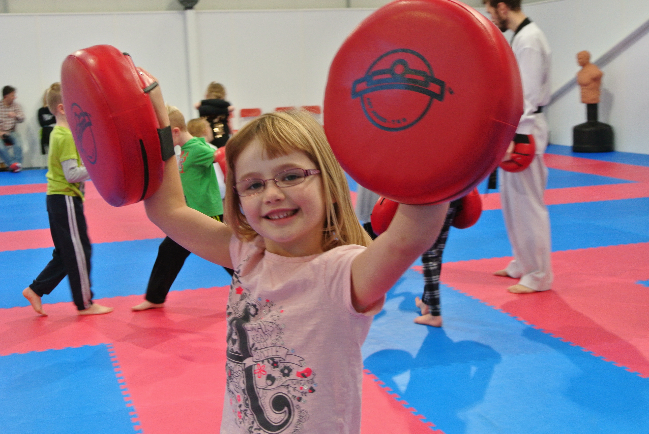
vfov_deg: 26.6
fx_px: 921
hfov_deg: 38.8
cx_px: 324
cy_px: 217
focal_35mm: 51
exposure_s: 1/50
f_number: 4.8
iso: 400
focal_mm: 18.9
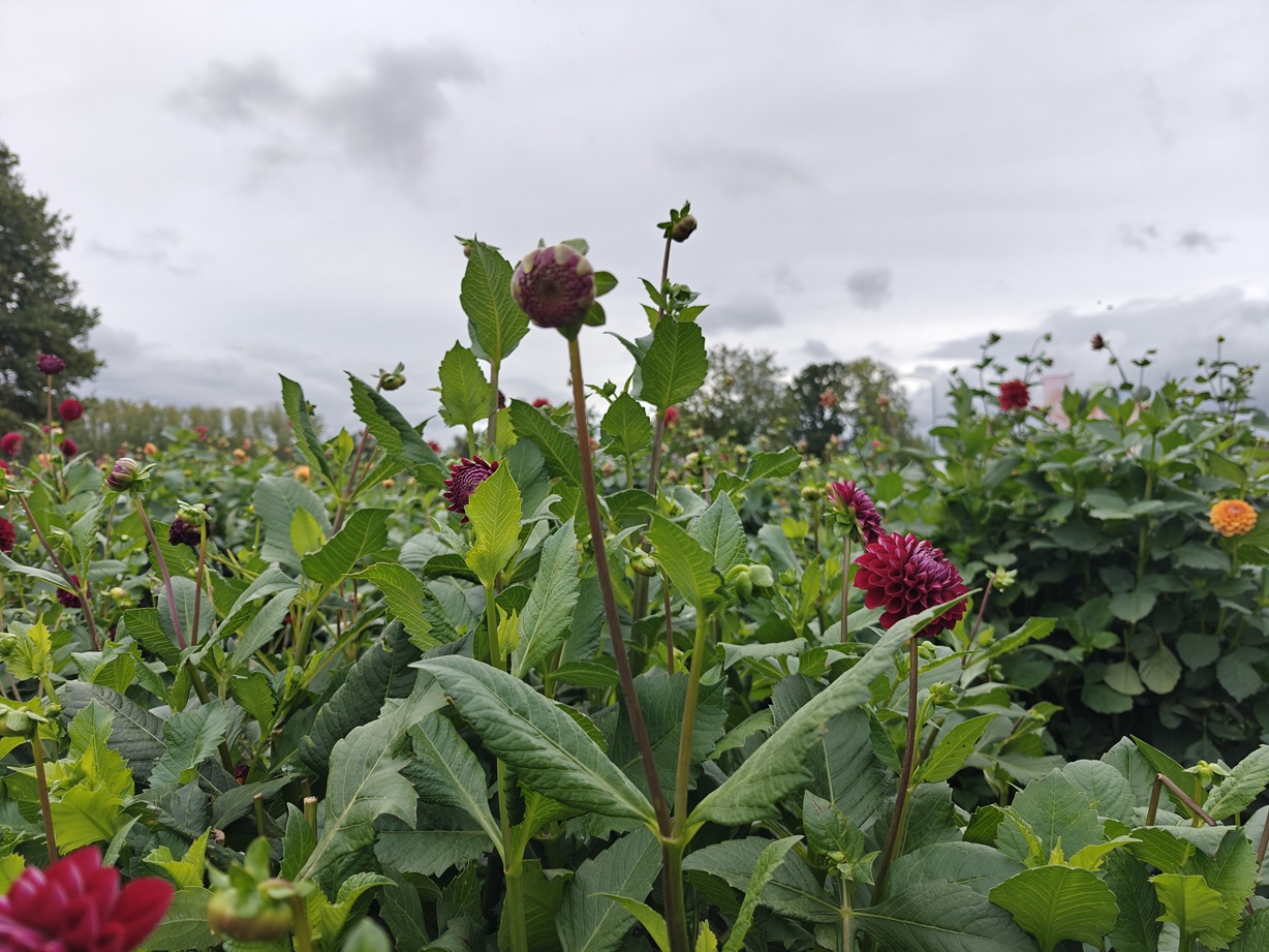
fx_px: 843
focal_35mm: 23
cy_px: 476
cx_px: 634
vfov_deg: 58.9
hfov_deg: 73.9
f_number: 1.6
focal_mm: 6.06
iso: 50
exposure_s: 1/763
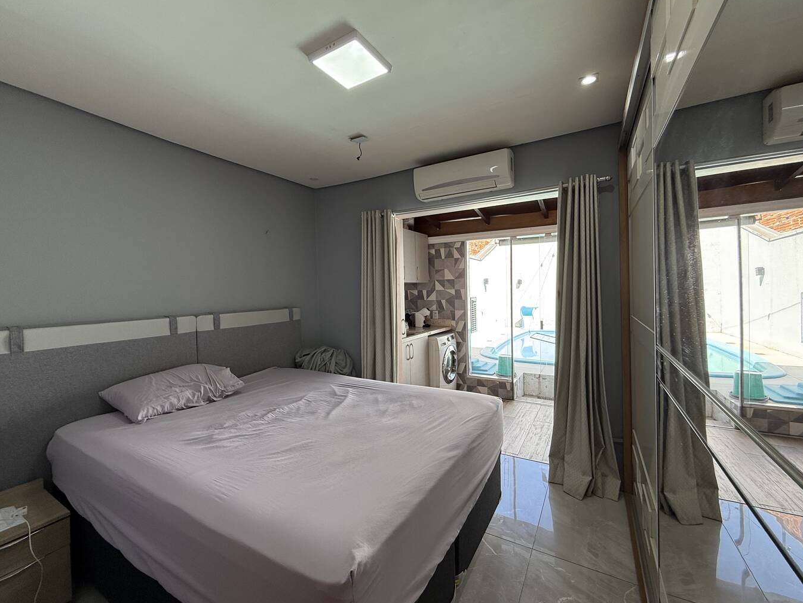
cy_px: 297
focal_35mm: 15
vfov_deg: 81.7
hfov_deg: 98.2
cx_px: 400
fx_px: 348
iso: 64
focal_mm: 2.22
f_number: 2.2
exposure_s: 1/134
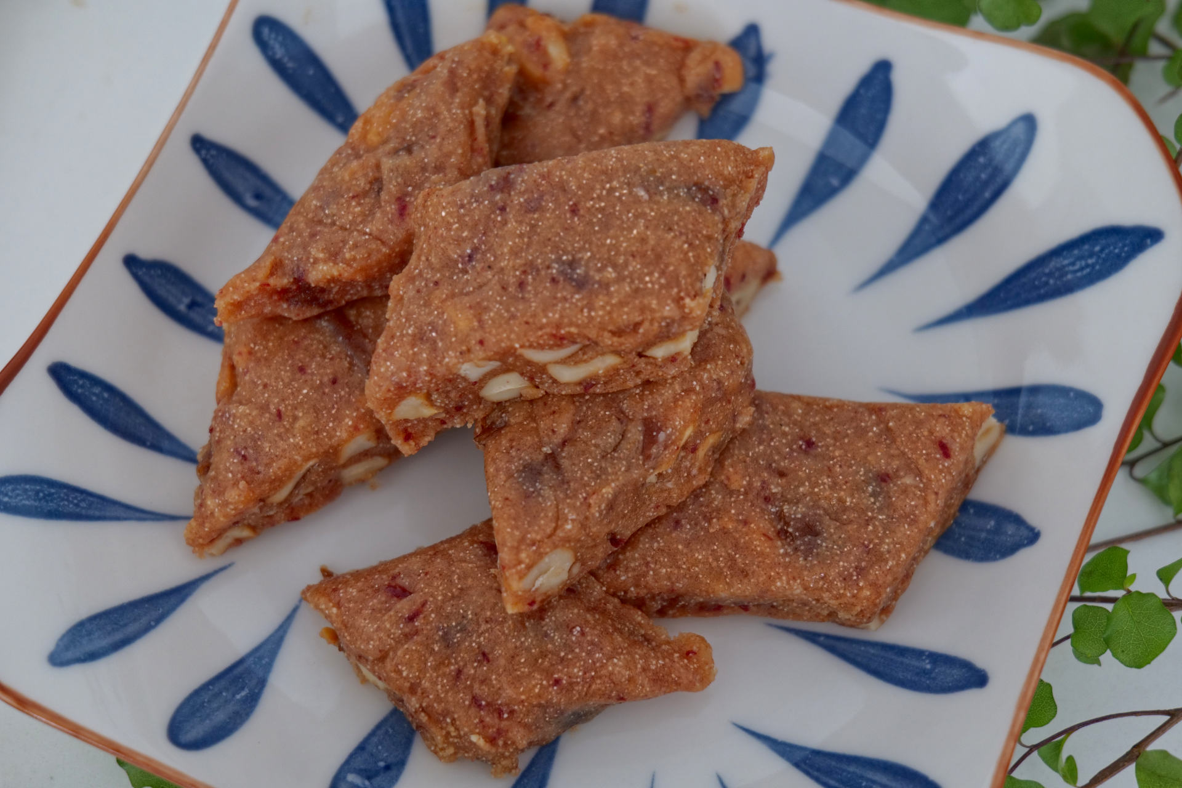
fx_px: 1904
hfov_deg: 34.5
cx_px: 591
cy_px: 394
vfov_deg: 23.4
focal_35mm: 58
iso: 1600
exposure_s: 1/60
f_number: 5.5
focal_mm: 58
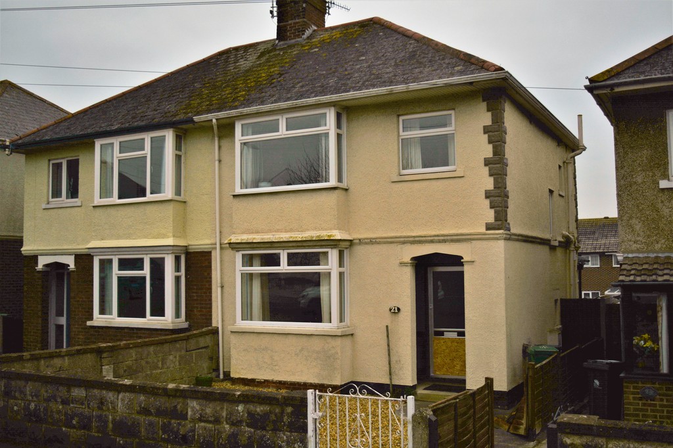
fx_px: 701
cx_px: 336
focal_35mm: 38
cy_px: 224
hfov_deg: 51.3
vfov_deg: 35.5
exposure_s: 1/3200
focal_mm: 25
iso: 100
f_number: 4
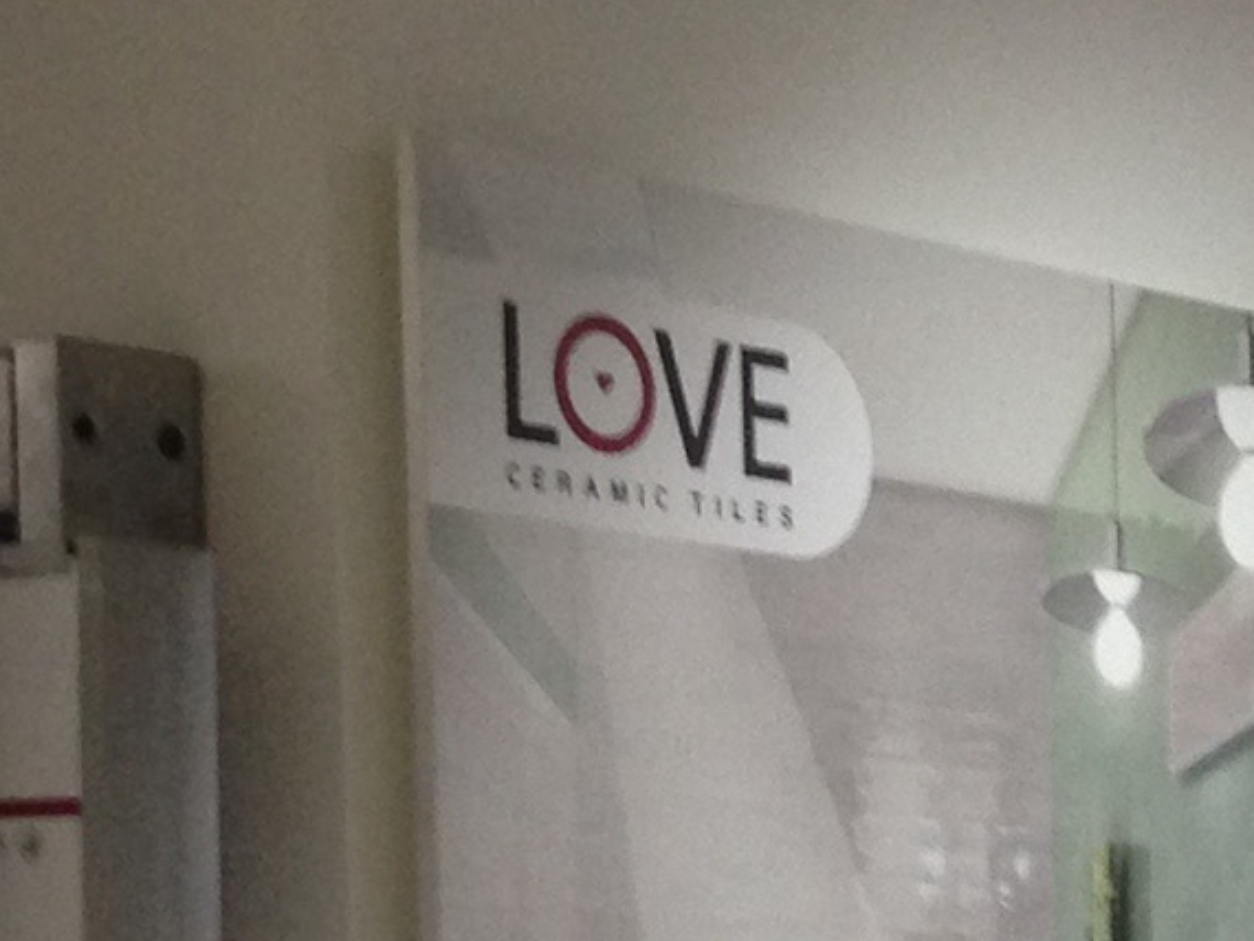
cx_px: 2125
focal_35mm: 162
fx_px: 5871
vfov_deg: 8.9
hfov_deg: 11.5
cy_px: 1521
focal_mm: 4.12
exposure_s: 1/20
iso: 100
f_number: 2.4
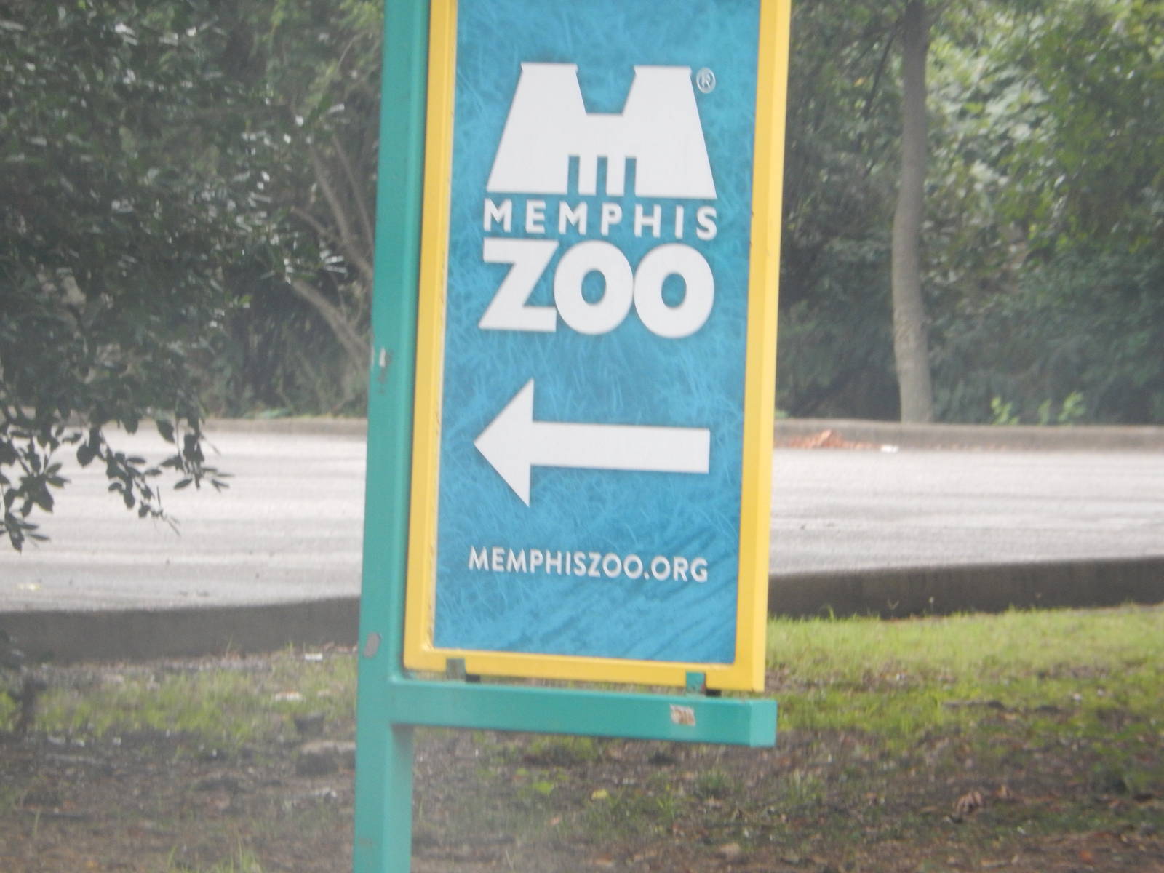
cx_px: 582
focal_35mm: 383
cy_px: 436
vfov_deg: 3.9
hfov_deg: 5.2
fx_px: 12879
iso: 400
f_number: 6.2
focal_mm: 68.7
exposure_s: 1/160
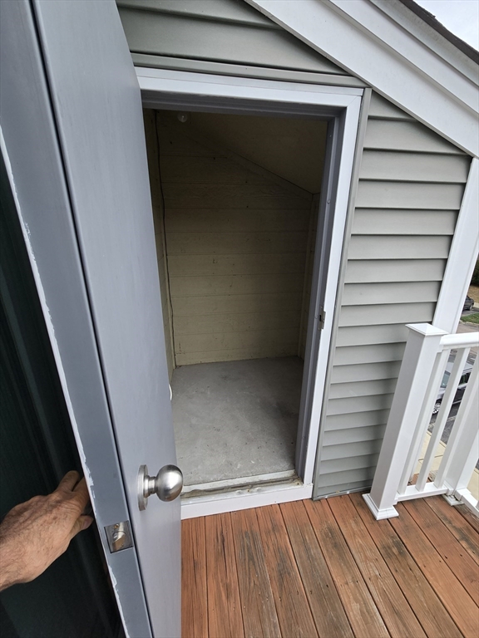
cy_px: 319
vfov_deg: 106.2
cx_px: 240
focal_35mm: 13
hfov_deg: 89.9
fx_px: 240
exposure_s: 1/217
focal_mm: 2.2
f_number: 2.2
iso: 50
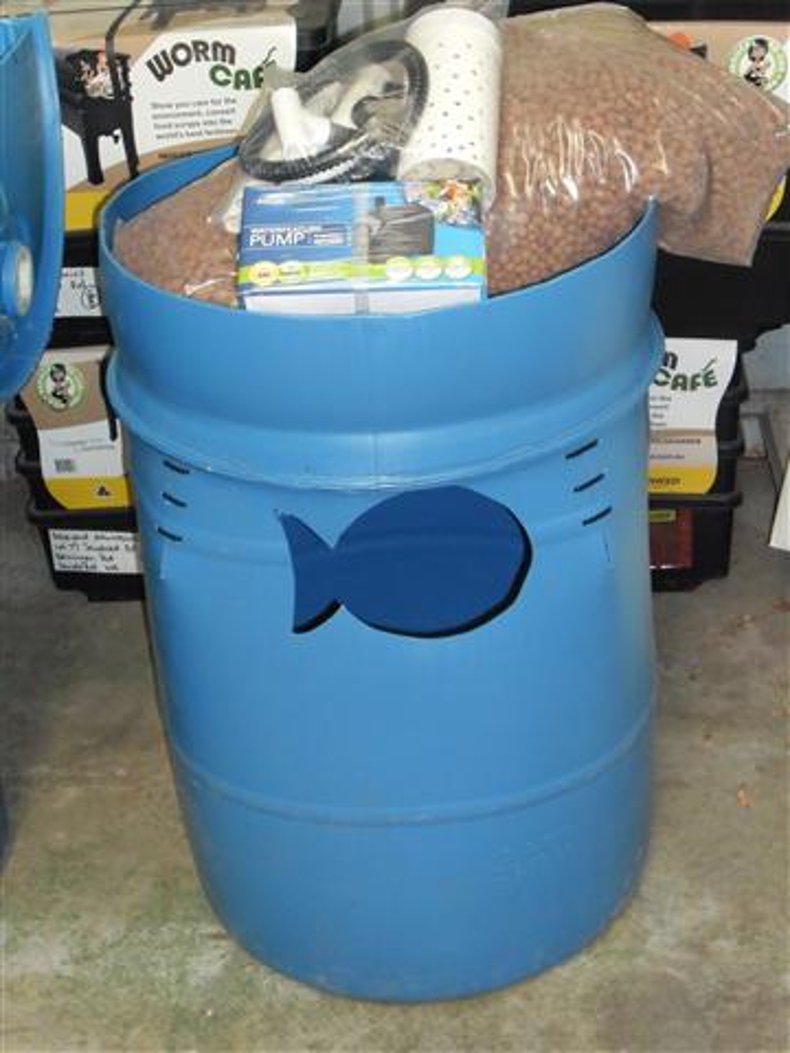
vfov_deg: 36.8
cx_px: 395
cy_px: 526
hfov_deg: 28.0
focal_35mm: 52
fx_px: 1582
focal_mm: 9.3
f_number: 5
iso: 200
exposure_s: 1/60
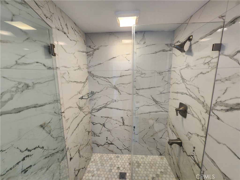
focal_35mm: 13
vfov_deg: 89.9
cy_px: 90
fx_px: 90
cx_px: 120
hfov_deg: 106.2
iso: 200
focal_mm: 2.2
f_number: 2.2
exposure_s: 1/60
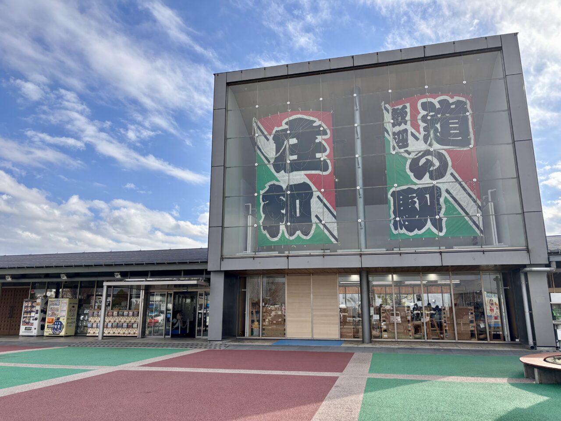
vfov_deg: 53.1
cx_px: 280
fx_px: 421
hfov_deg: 67.3
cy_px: 210
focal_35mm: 26
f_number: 1.6
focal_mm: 5.96
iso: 50
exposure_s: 1/3205
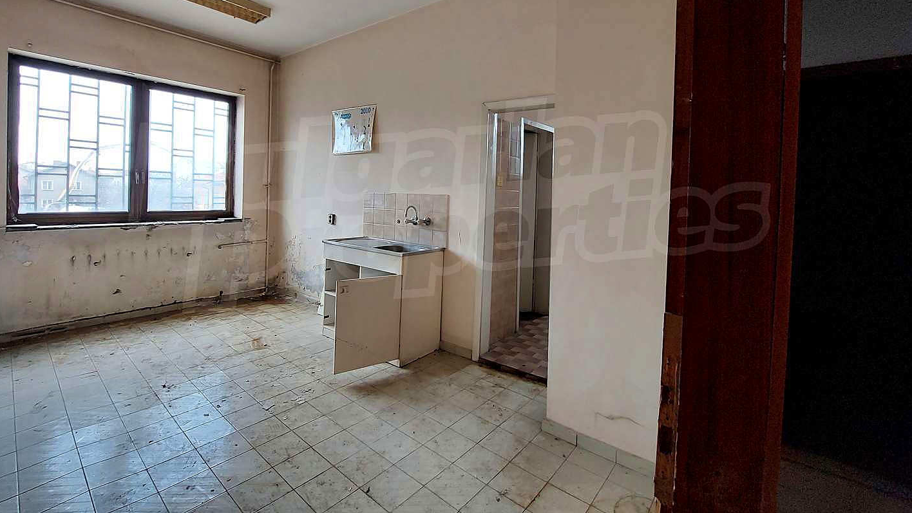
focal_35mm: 15
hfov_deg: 103.0
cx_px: 449
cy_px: 206
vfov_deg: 69.9
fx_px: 363
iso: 80
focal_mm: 1.74
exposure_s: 1/50
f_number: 2.2
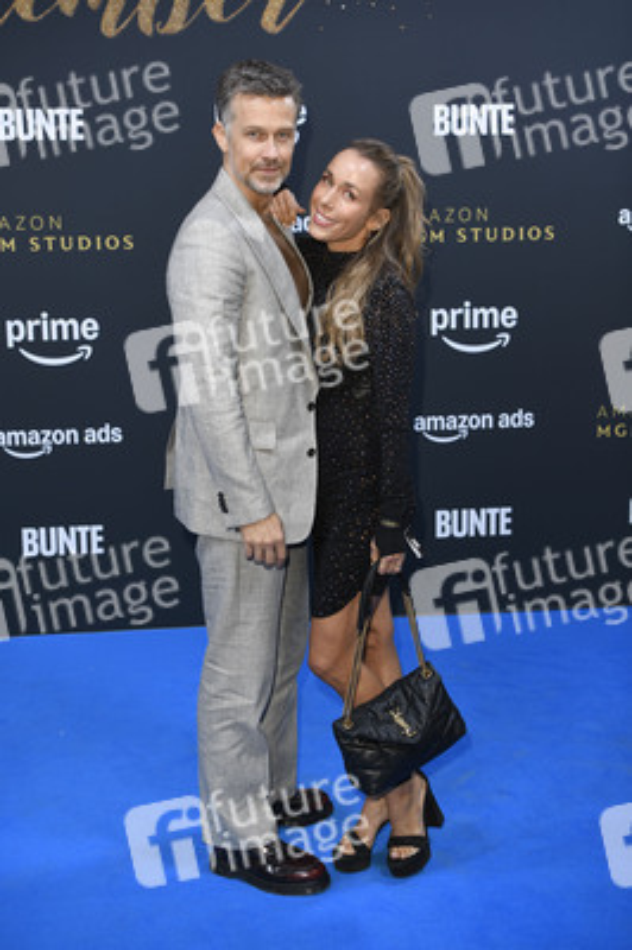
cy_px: 475
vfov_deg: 50.7
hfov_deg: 35.0
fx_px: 1002
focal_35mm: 38
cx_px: 316
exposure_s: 1/400
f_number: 4
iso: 400
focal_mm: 38
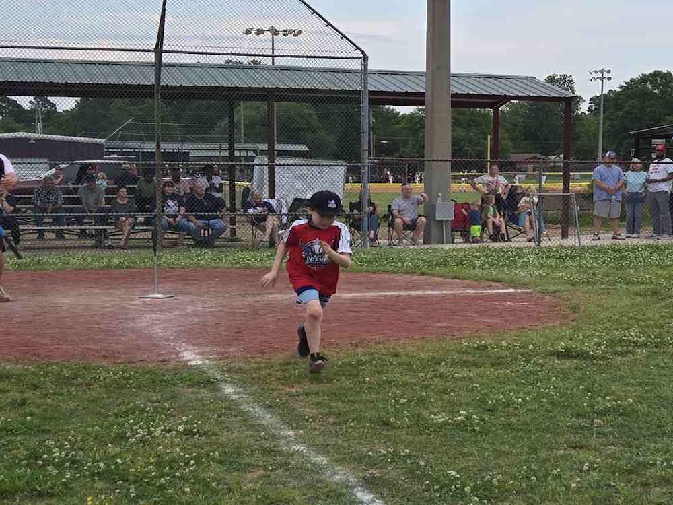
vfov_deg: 58.9
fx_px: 447
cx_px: 336
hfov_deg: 73.9
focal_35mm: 23
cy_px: 252
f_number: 1.8
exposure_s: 1/290
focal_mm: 5.4
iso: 25
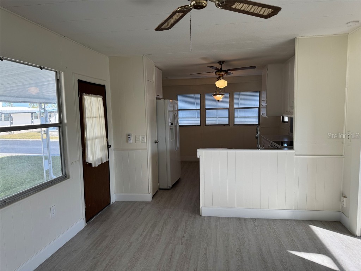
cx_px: 180
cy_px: 136
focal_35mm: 24
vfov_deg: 56.8
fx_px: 250
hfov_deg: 71.6
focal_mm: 6.76
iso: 80
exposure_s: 1/394
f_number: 1.78
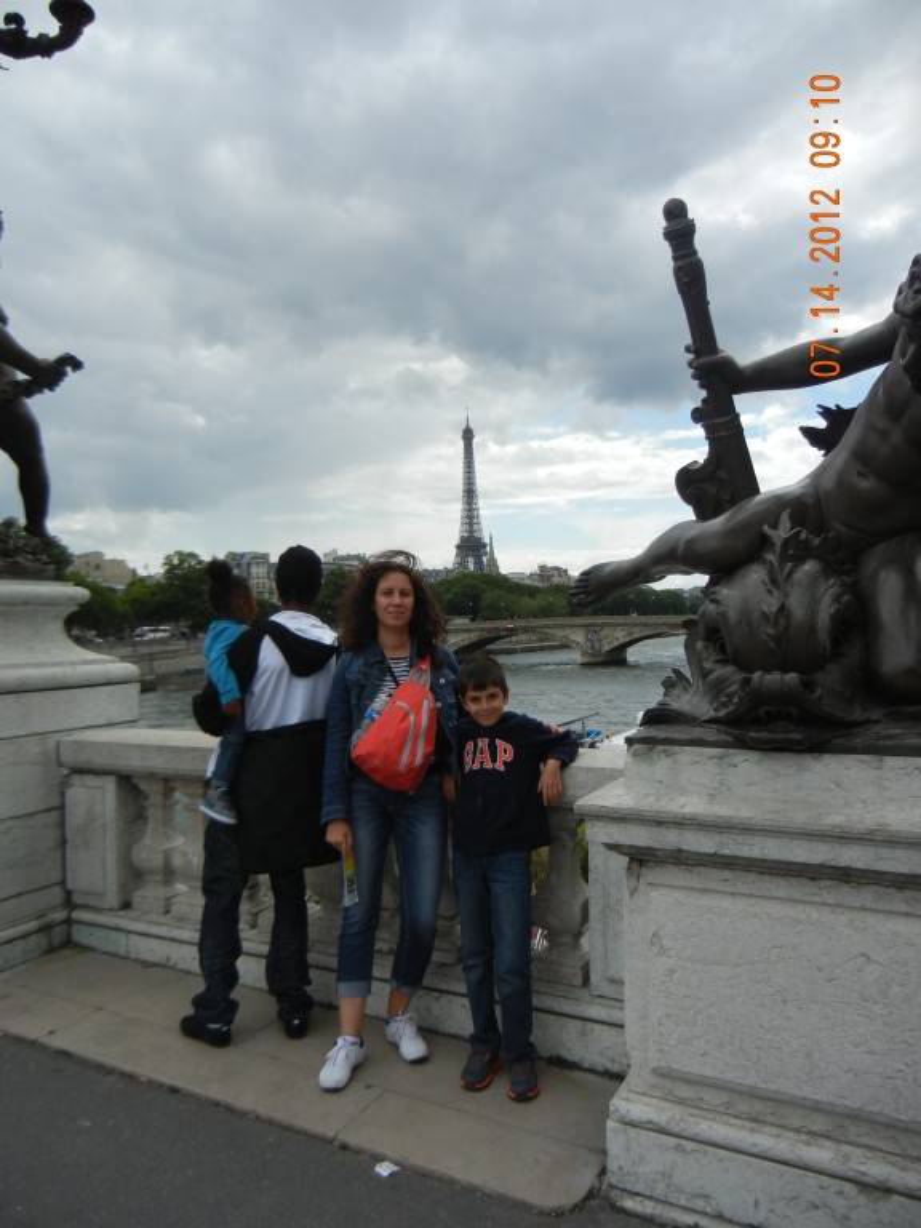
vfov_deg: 60.0
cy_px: 614
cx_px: 460
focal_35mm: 30
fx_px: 1064
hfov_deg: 46.8
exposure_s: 1/426
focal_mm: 5.4
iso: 160
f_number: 7
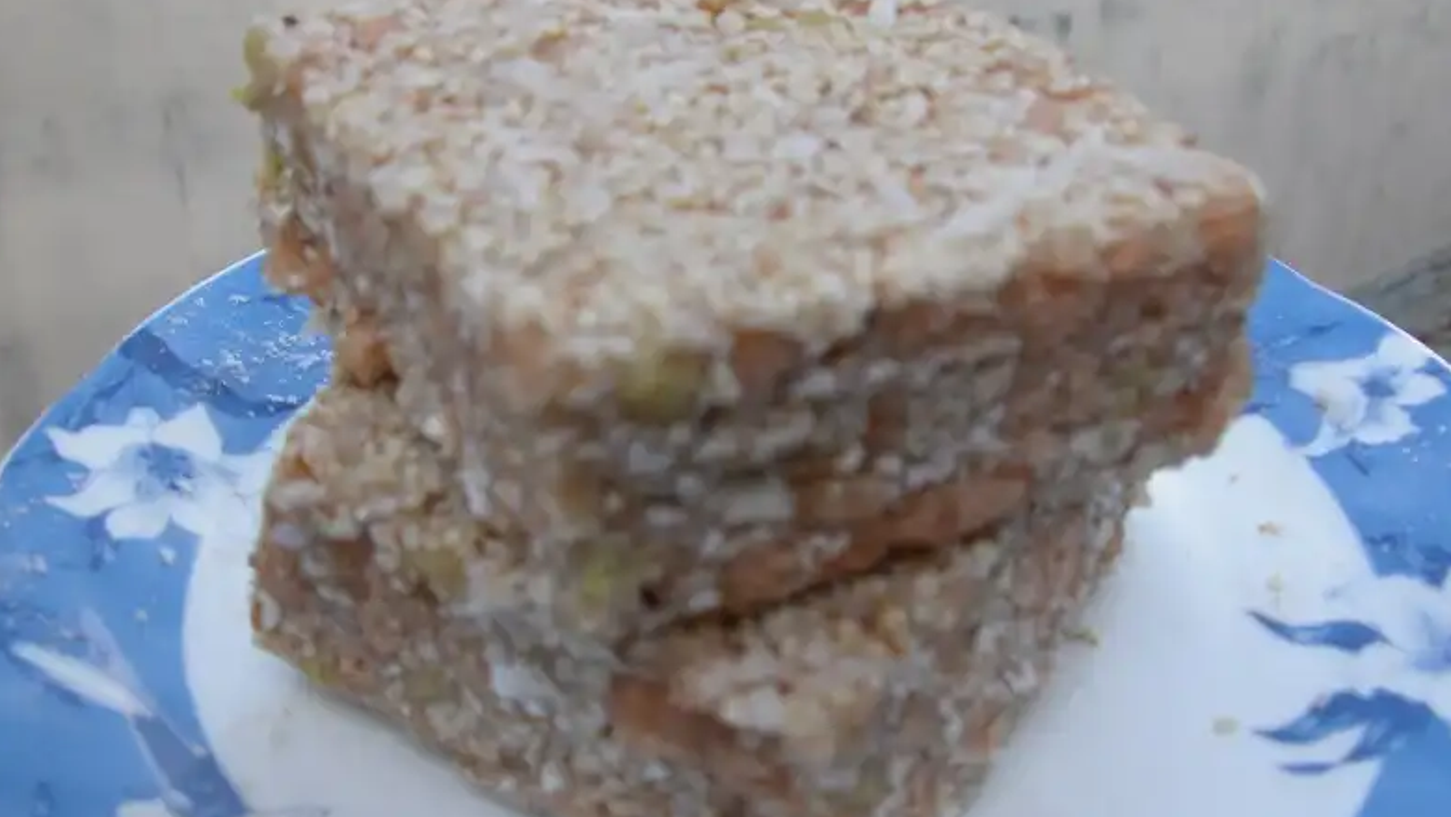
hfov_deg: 52.8
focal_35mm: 38
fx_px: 1462
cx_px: 711
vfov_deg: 31.2
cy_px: 462
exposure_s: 1/166
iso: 100
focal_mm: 8.9
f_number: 4.5
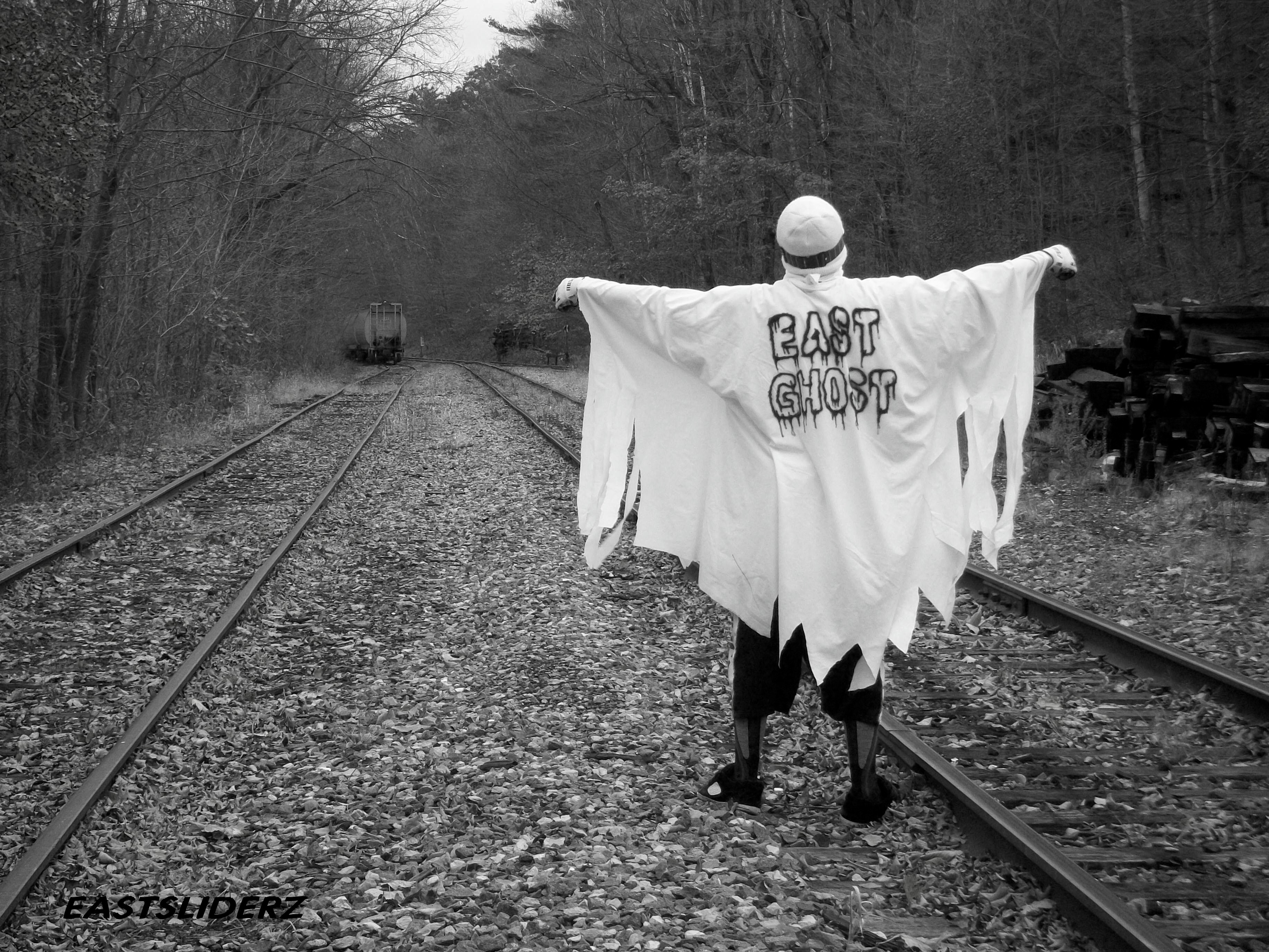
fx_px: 2823
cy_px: 476
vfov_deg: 19.1
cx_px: 634
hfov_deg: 25.3
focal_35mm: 77
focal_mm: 13.7
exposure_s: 1/80
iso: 88
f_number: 4.6
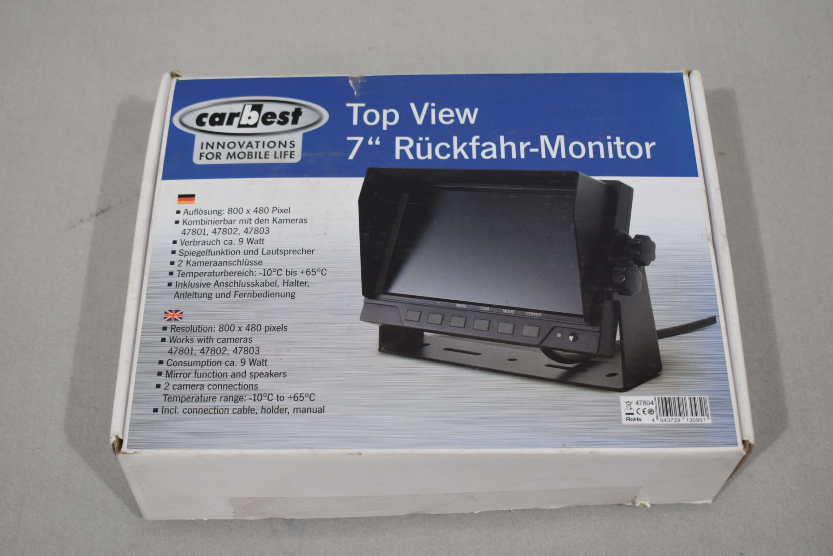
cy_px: 278
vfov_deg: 28.1
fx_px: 1111
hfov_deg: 41.1
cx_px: 416
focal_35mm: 48
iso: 400
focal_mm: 32
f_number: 5.6
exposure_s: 1/125
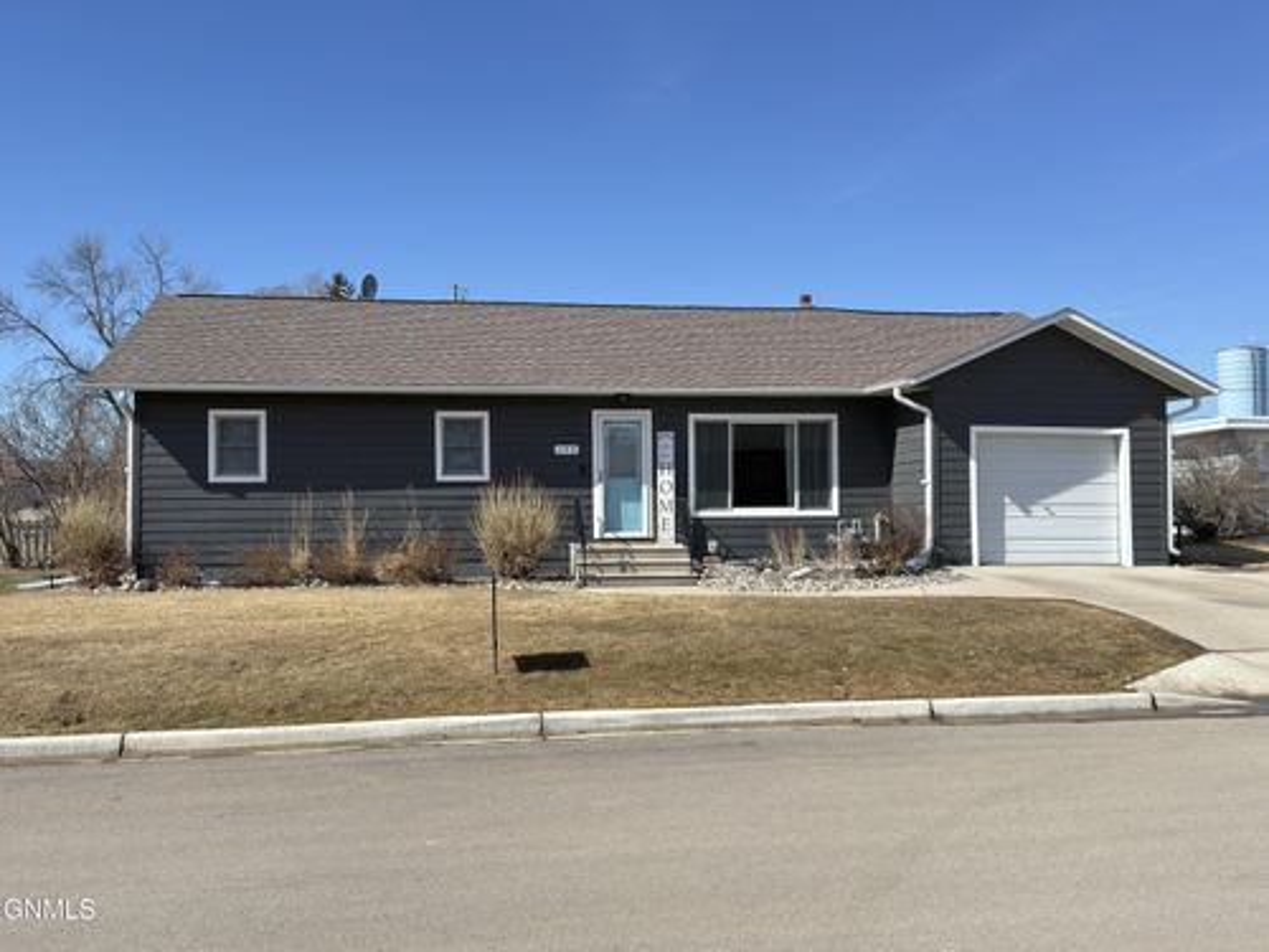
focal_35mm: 35
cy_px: 476
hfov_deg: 52.6
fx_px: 1283
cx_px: 634
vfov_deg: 40.7
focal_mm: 6.76
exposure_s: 1/2778
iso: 64
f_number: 1.78
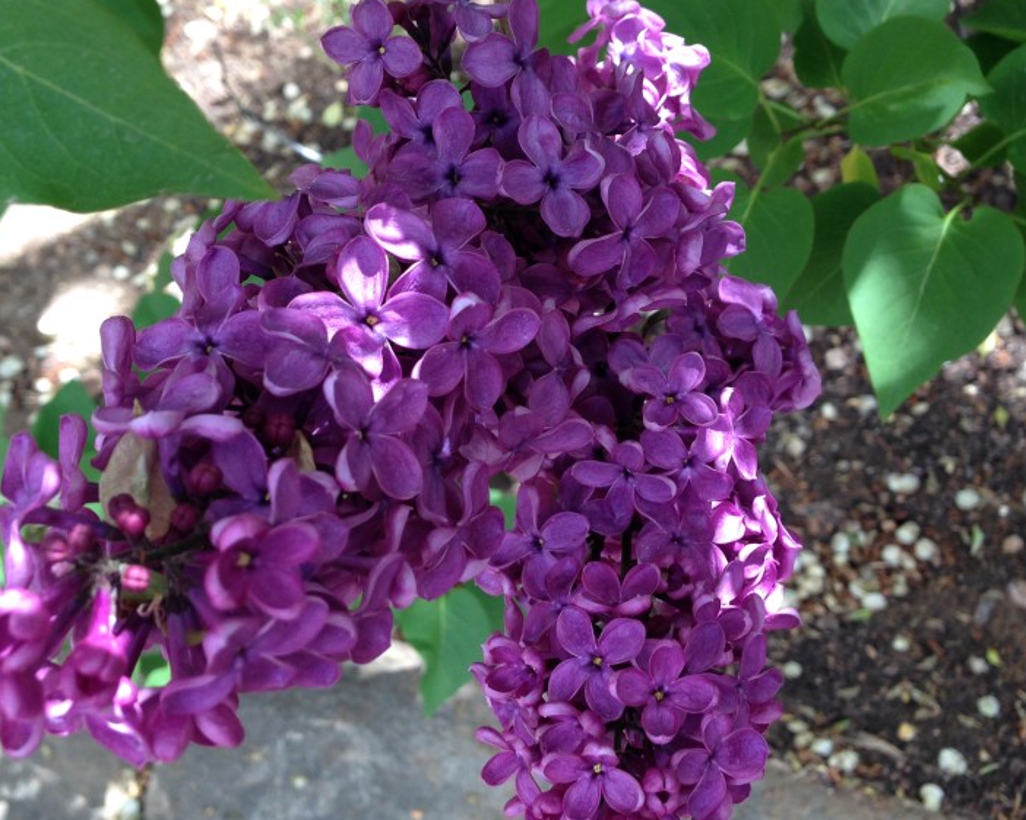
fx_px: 1427
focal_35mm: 47
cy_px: 383
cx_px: 471
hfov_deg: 39.5
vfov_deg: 32.1
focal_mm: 4.12
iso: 64
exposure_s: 1/120
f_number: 2.4
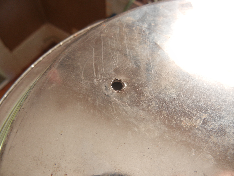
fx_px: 203
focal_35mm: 30
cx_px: 117
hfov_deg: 60.0
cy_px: 88
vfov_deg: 46.8
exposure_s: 1/30
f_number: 3.5
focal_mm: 5.4
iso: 164
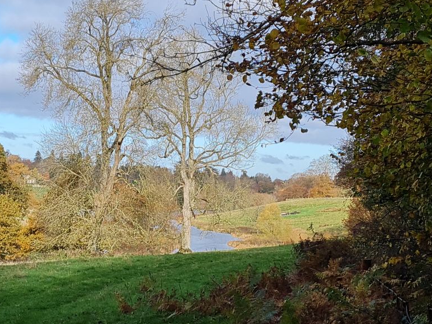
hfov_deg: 56.5
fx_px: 399
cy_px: 144
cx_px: 182
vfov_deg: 44.1
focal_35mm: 32
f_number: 1.8
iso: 50
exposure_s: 1/1686
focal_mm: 5.4
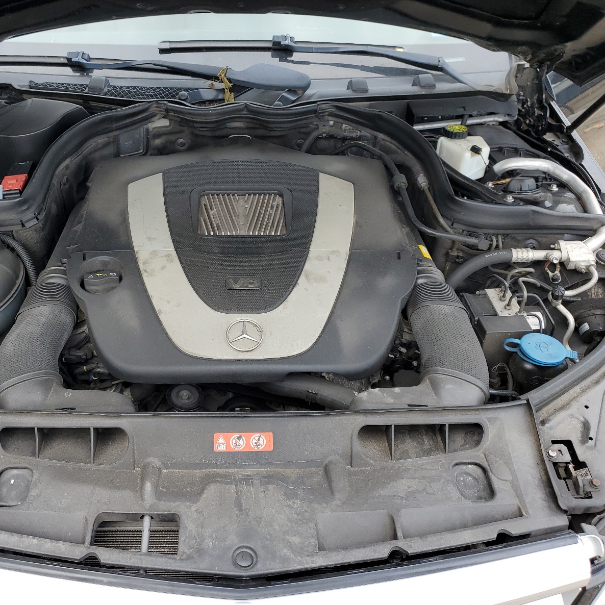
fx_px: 613
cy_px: 302
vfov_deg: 52.5
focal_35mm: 31
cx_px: 247
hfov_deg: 52.2
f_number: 1.5
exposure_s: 1/476
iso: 50
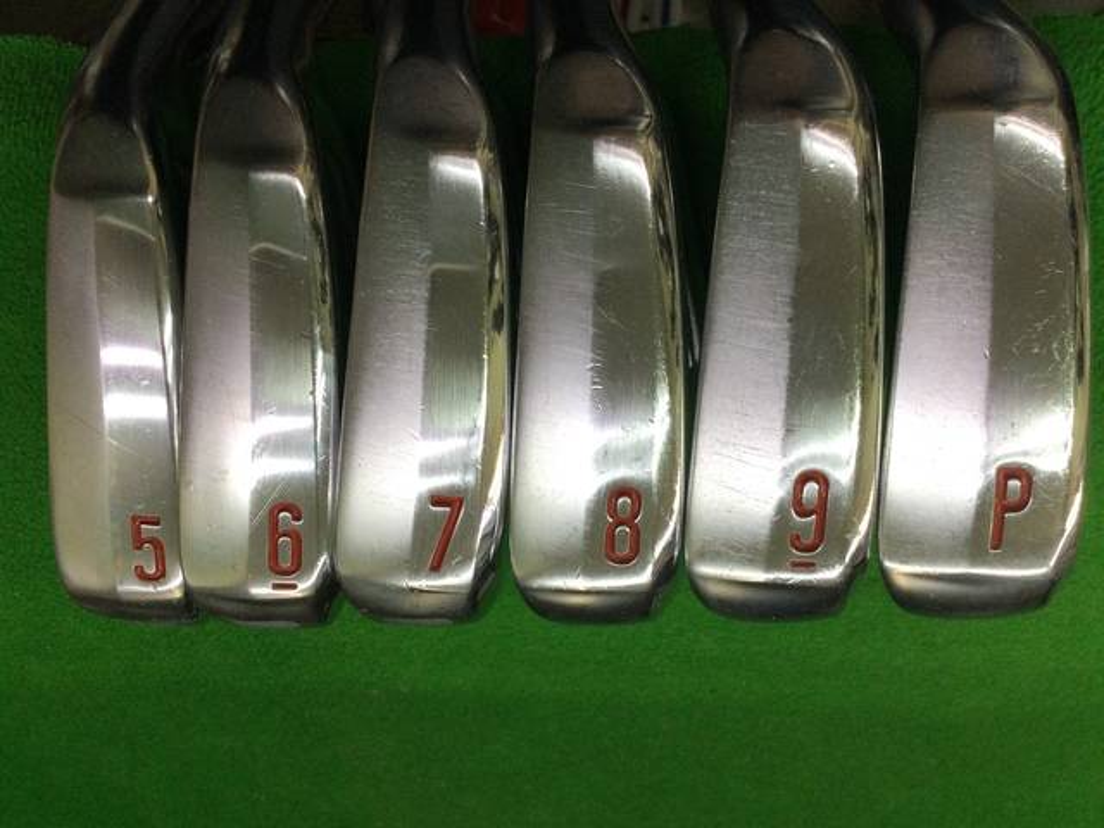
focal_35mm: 31
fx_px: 989
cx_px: 552
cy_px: 414
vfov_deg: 45.4
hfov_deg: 58.4
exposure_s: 1/40
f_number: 2.4
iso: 25
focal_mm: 3.3
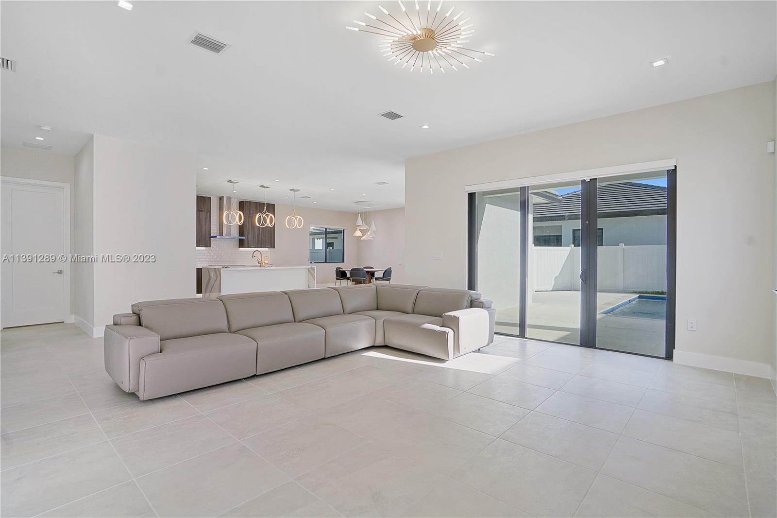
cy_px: 259
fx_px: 356
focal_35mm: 16
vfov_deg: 72.0
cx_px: 388
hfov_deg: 95.0
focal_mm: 11
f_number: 10
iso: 250
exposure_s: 1/30
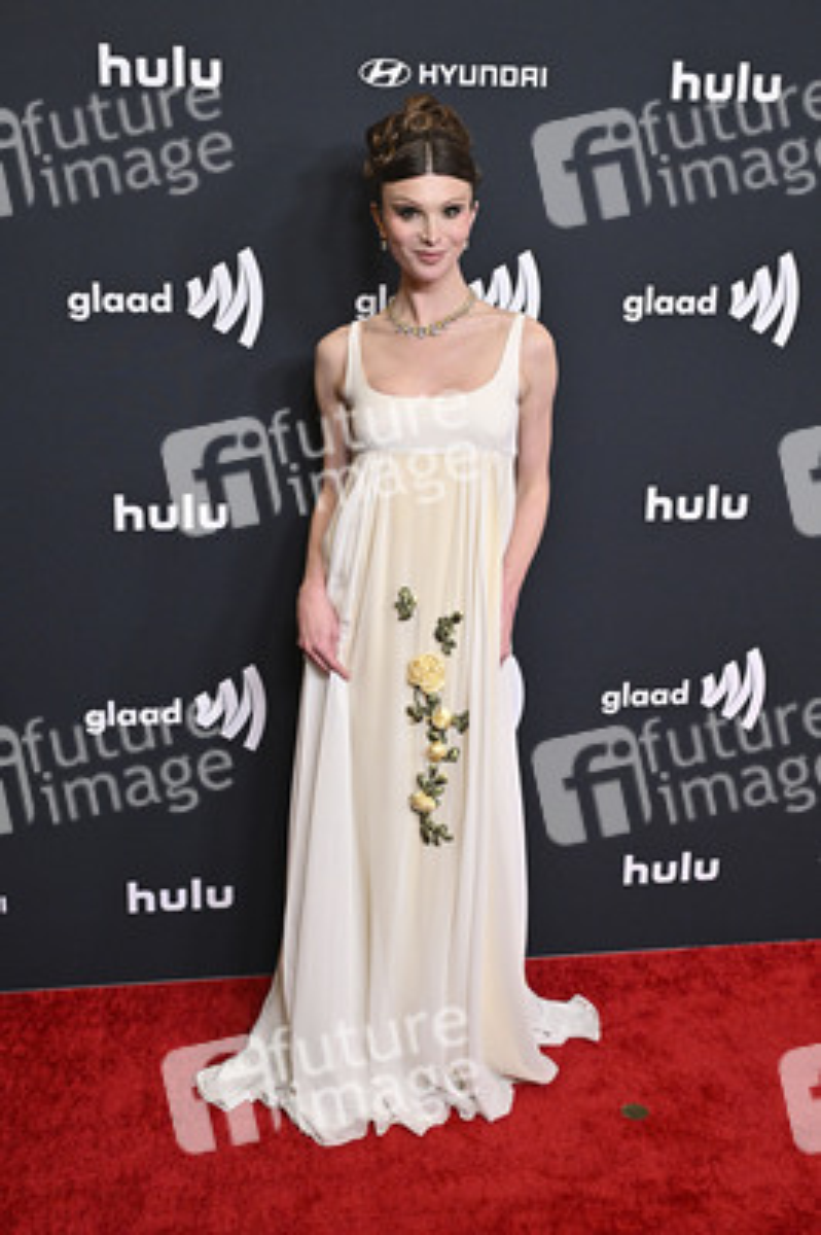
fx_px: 1439
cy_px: 618
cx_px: 410
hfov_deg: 31.8
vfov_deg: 46.4
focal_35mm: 42
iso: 4000
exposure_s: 1/250
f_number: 5.6
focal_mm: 42
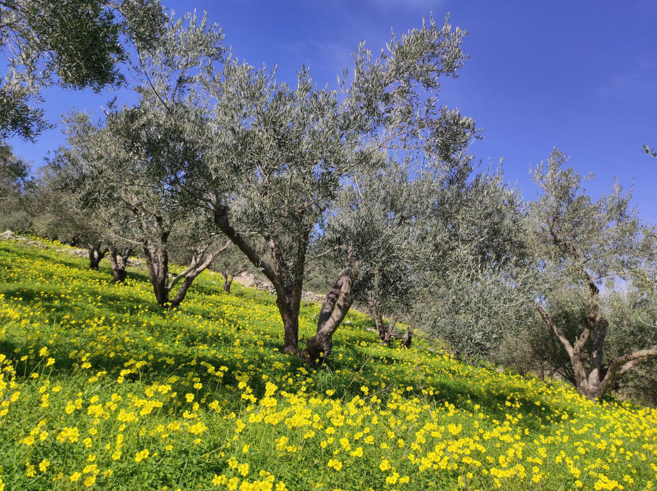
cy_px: 246
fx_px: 474
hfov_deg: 69.4
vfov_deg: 54.8
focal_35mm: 25
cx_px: 328
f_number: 1.89
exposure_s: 1/2860
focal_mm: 5.43
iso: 100
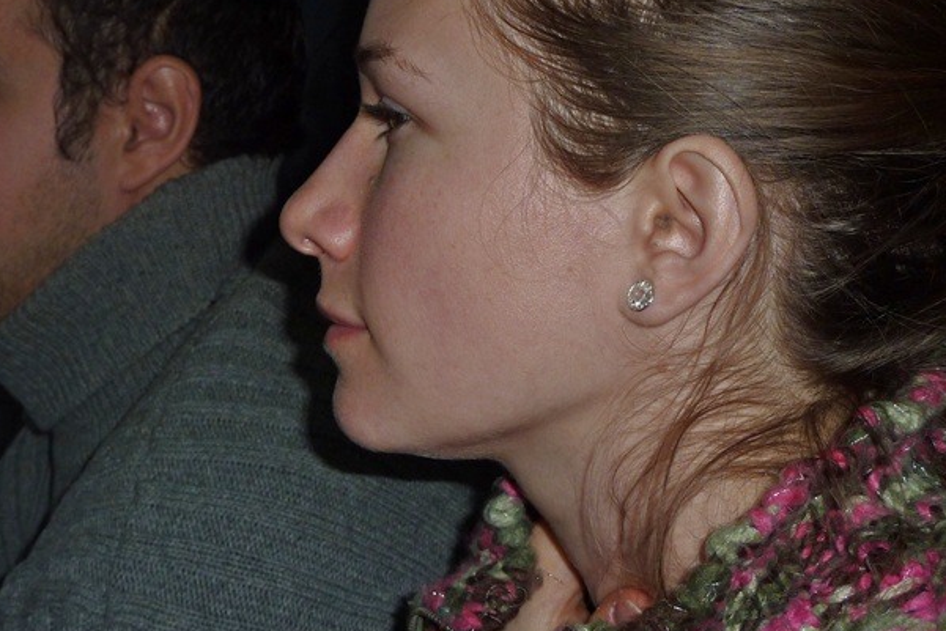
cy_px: 238
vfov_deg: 18.9
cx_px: 367
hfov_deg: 28.0
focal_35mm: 72
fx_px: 1892
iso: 100
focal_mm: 8.5
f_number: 3.8
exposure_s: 1/30
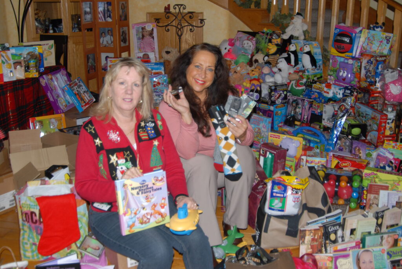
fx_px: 402
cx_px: 201
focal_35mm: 36
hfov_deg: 53.1
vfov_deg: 37.0
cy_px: 134
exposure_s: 1/60
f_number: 3.5
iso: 100
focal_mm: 24
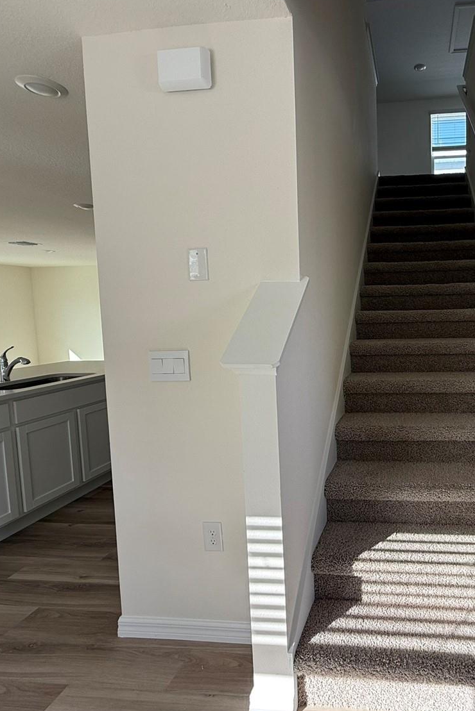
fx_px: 415
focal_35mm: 21
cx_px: 383
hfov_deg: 55.2
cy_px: 345
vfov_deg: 81.2
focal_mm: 2.22
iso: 40
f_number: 2.2
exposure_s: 1/99
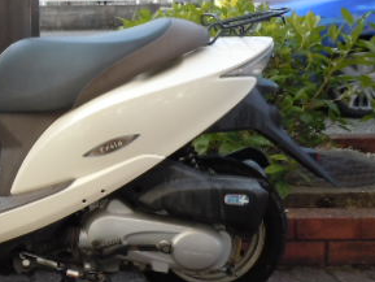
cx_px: -32
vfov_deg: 23.6
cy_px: 99
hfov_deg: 28.5
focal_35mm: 62
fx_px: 672
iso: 100
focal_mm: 5
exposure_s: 1/160
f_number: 3.7
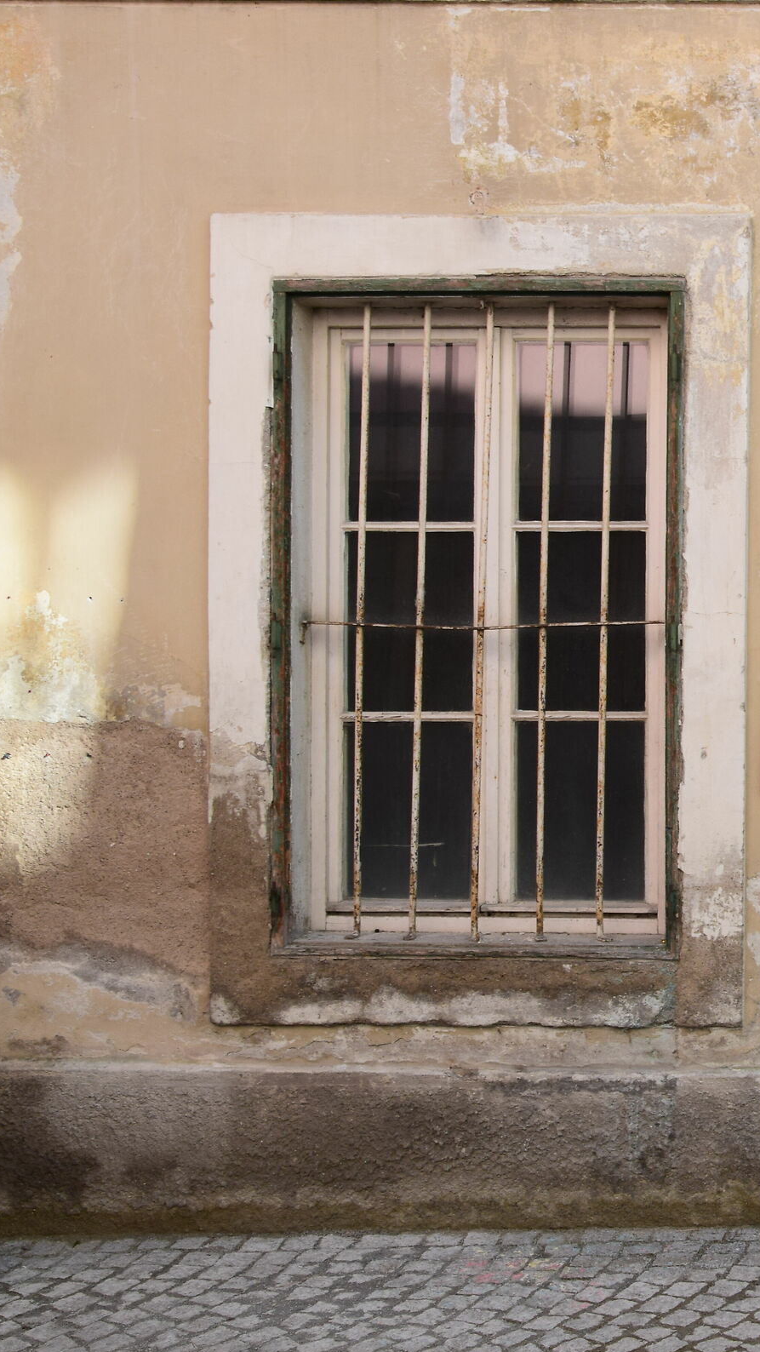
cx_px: 958
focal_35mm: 57
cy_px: 674
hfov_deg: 19.6
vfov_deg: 36.6
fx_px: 2043
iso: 400
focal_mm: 24
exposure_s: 1/160
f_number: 9
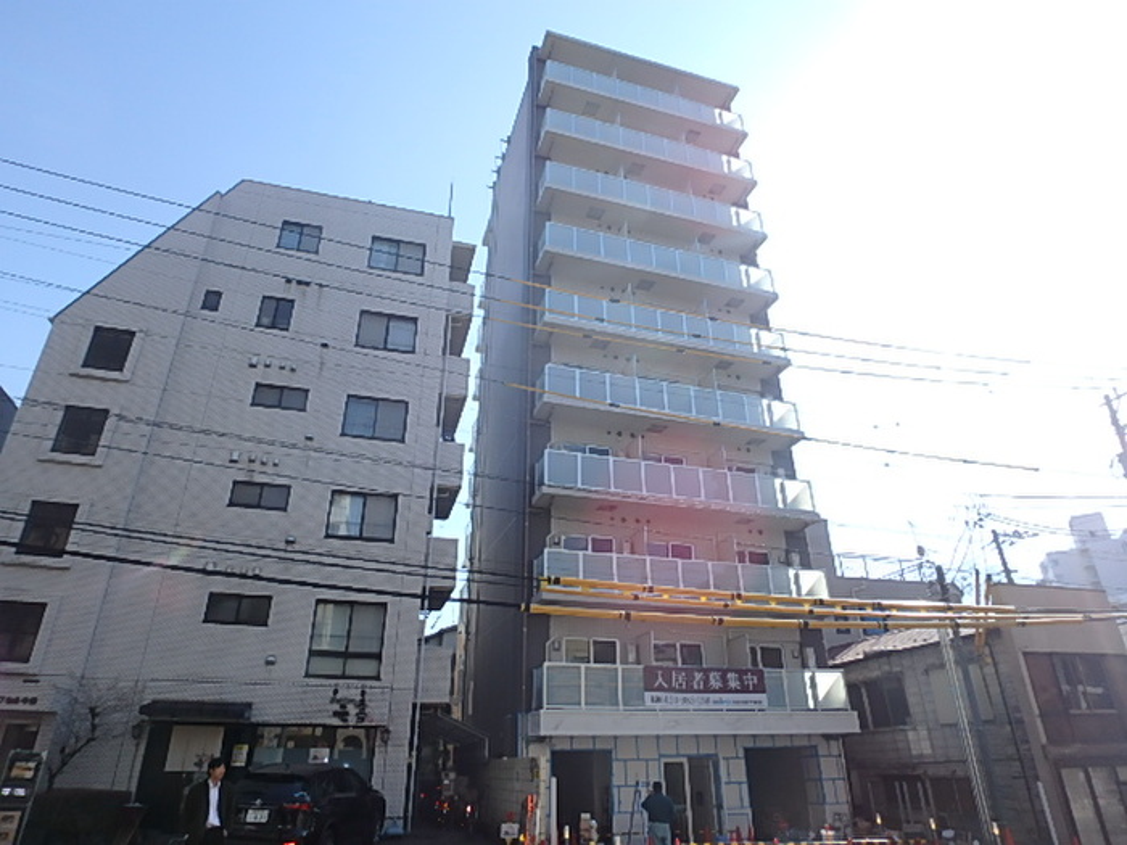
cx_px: 564
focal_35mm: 21
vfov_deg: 63.4
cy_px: 422
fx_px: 684
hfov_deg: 79.0
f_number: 3.5
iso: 125
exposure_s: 1/800
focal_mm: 3.7
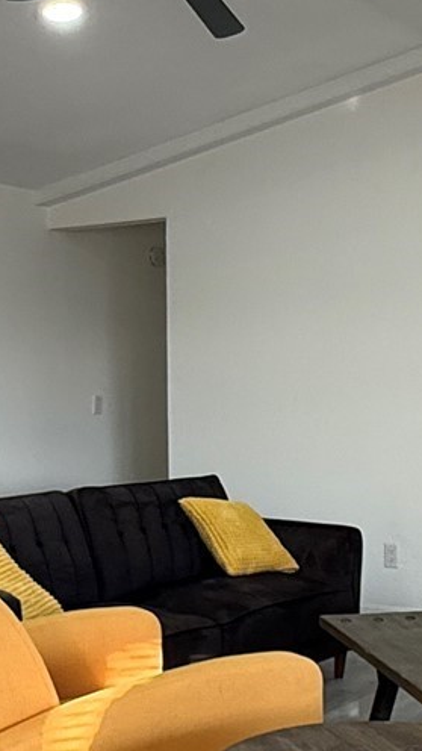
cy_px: 460
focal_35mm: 59
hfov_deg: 20.3
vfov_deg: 35.3
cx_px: 298
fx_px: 1174
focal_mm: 2.22
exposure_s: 1/120
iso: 250
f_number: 2.2
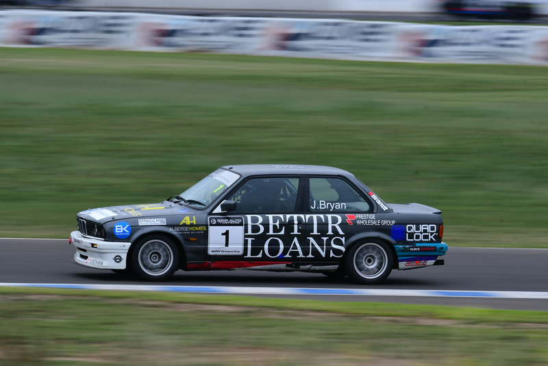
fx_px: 10050
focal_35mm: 660
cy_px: 183
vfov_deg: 2.1
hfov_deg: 3.1
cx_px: 274
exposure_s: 1/100
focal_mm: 440
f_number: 14
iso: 200
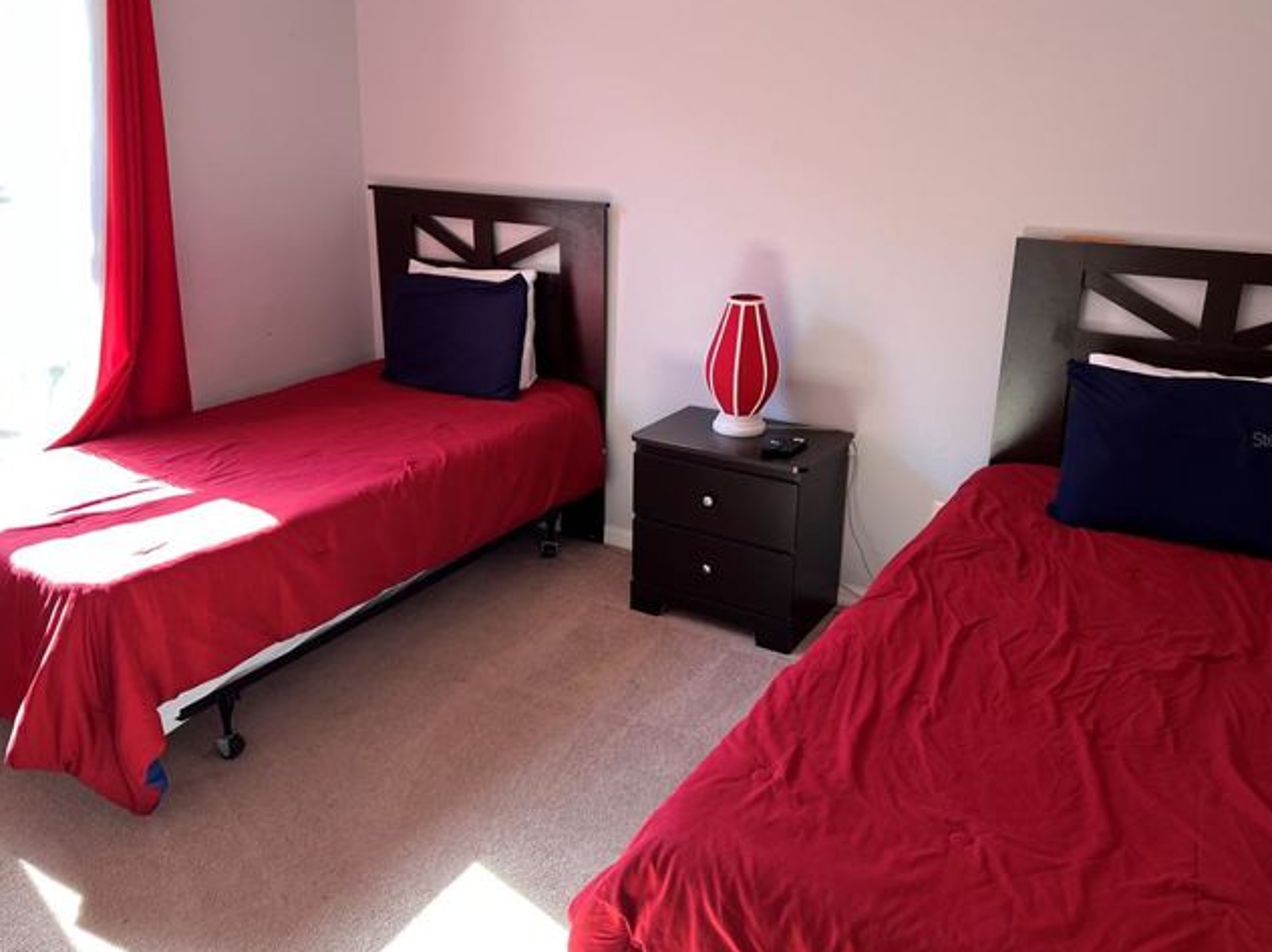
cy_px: 439
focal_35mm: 29
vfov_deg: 48.1
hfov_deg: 61.7
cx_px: 627
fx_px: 1065
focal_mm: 5.7
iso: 80
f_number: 1.5
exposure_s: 1/121
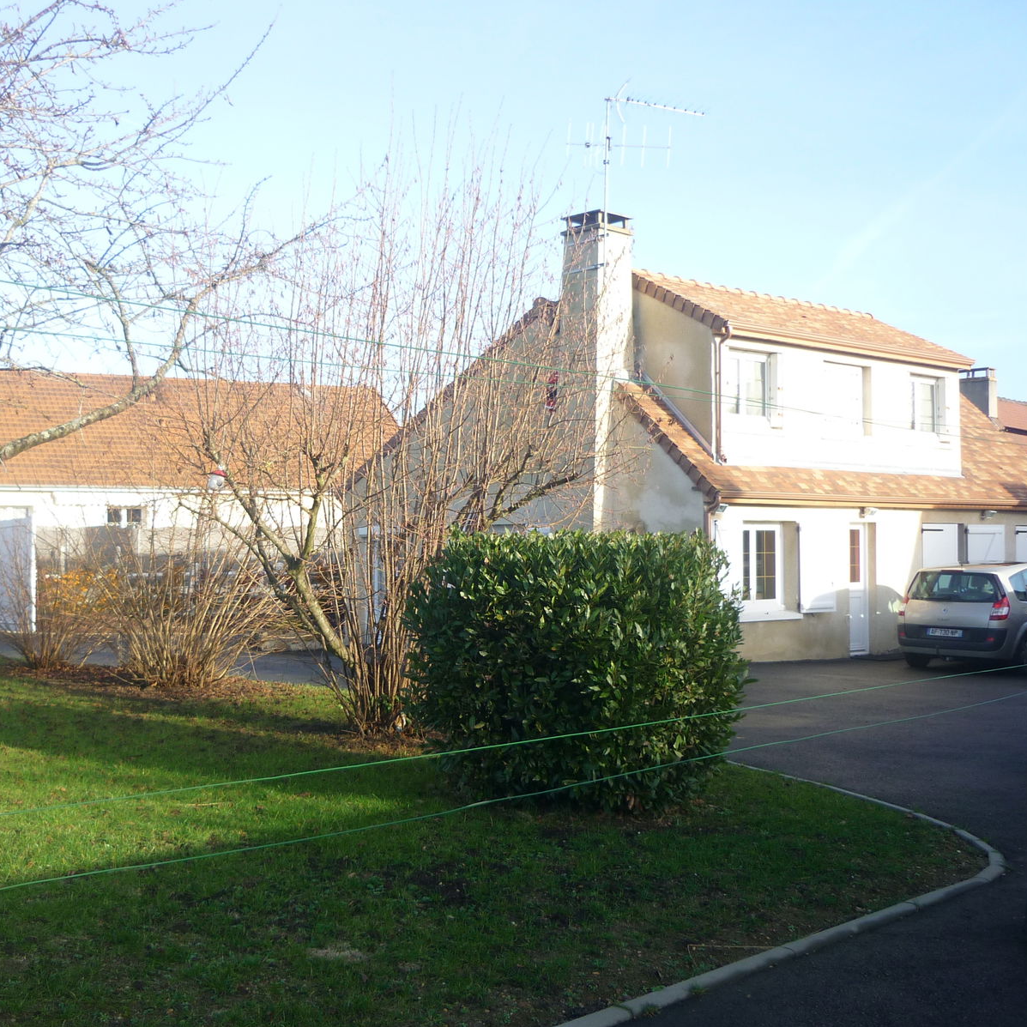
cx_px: 366
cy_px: 514
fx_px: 1309
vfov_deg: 42.8
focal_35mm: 39
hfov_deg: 42.4
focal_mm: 5.5
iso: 100
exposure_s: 1/400
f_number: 2.8
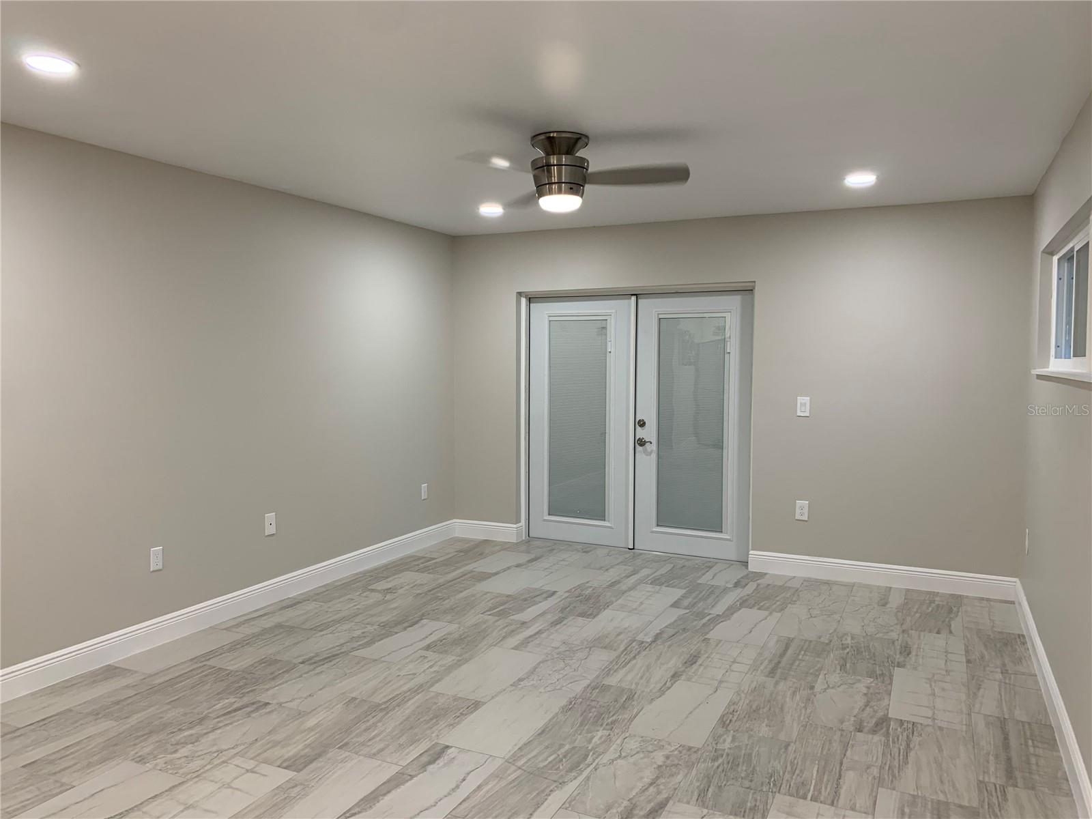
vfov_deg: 53.1
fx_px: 820
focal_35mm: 26
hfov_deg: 67.3
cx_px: 546
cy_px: 410
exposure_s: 1/60
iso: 80
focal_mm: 4.25
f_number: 1.8
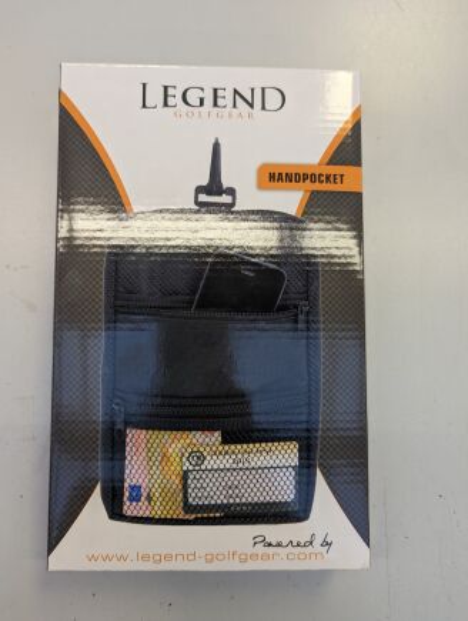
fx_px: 431
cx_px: 234
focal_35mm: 24
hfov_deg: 57.0
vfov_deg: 71.5
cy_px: 310
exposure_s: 1/50
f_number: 1.85
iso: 51
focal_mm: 6.81
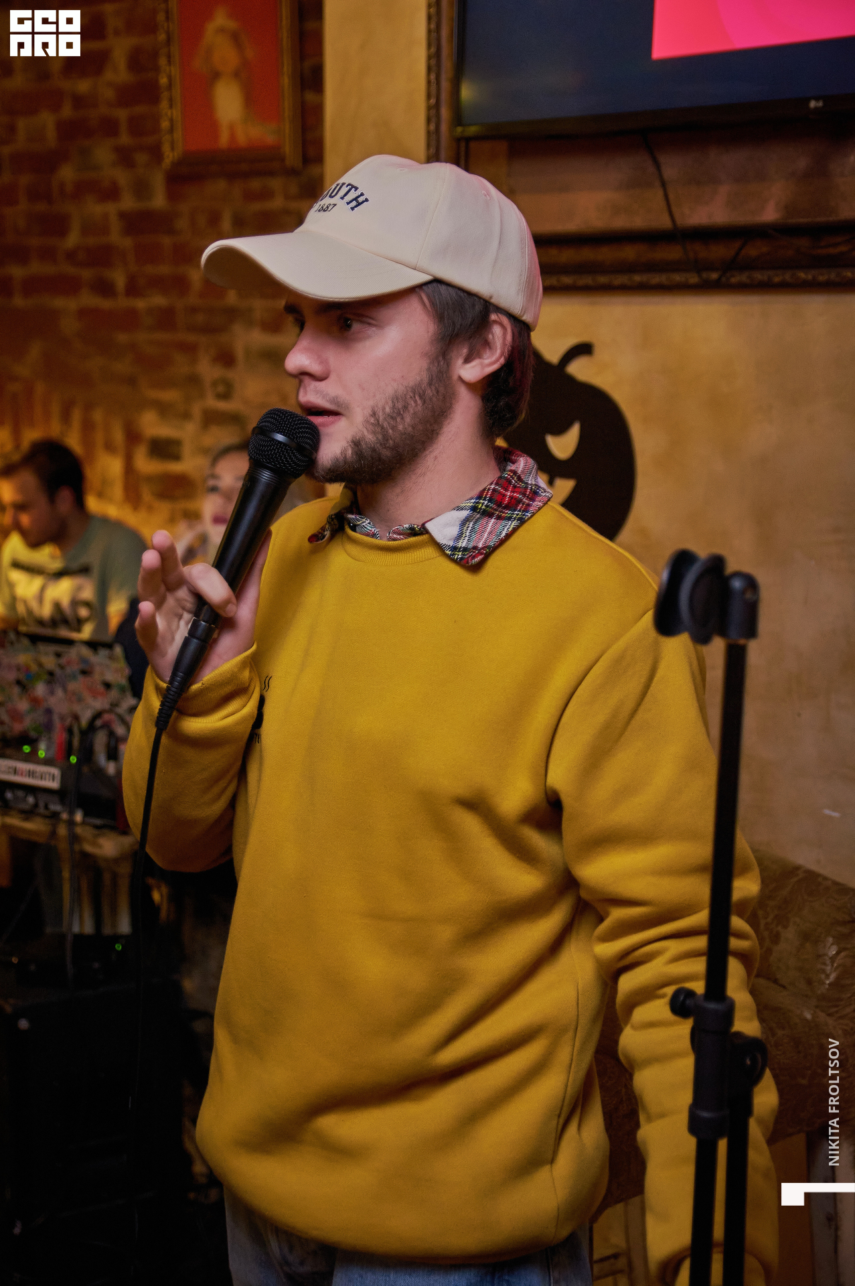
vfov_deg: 36.9
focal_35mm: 54
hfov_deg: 25.0
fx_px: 1927
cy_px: 643
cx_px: 428
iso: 1600
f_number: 2.8
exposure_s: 1/60
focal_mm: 36
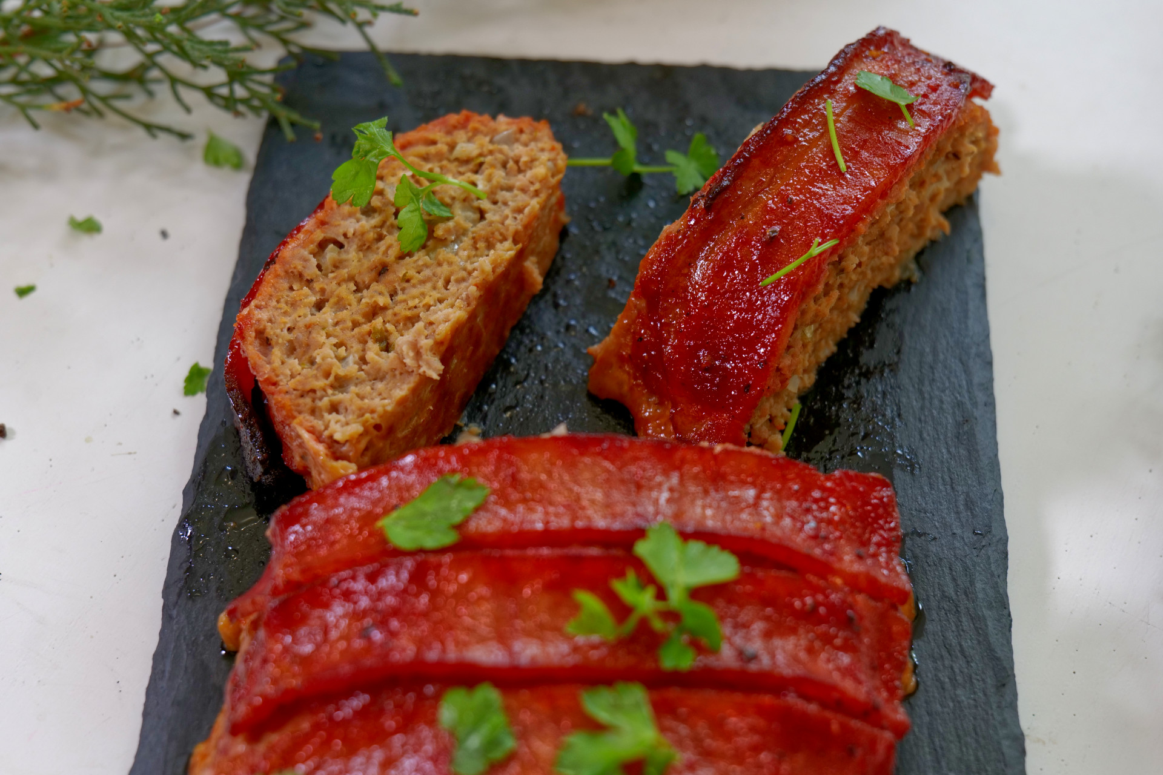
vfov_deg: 22.6
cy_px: 388
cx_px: 582
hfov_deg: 33.4
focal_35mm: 60
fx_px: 1938
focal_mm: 60
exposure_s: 1/80
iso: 800
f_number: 7.1
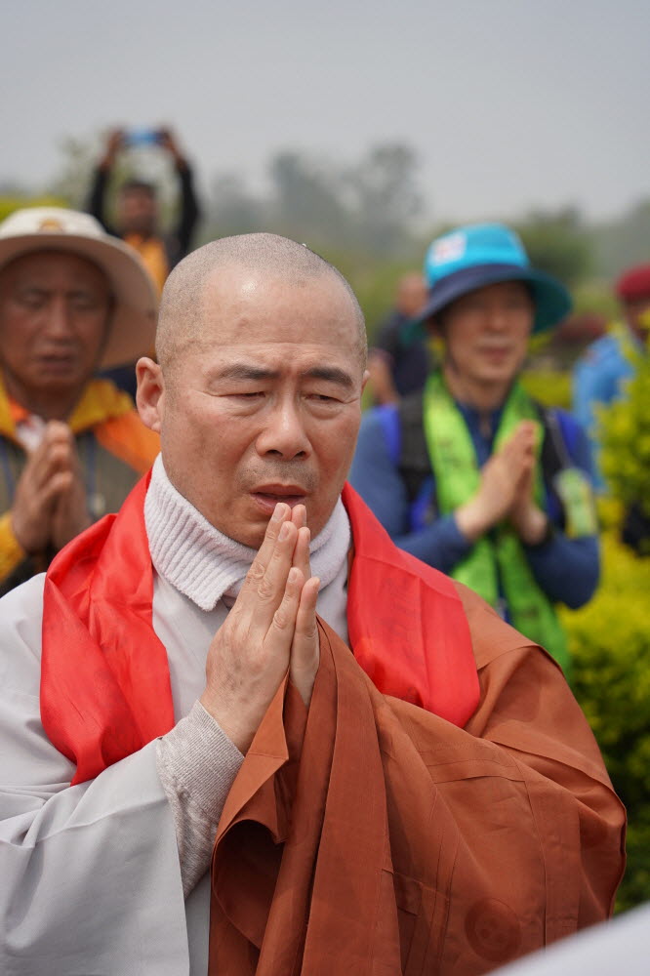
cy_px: 488
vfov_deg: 23.4
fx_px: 2358
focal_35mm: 87
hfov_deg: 15.7
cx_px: 325
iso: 100
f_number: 4.5
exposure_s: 1/500
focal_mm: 87
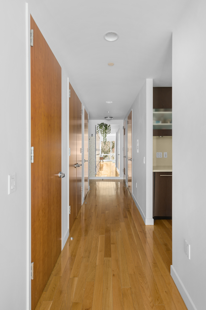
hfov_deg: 67.3
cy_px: 155
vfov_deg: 90.0
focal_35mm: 18
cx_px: 103
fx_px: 155
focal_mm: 18
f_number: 11
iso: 320
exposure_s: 2.5
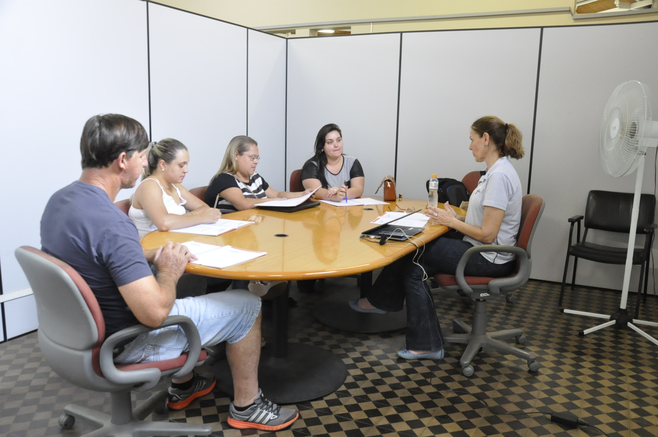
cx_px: 329
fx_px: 575
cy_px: 218
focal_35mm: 32
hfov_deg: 59.6
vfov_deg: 41.6
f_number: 5.6
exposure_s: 1/60
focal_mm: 21
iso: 3200
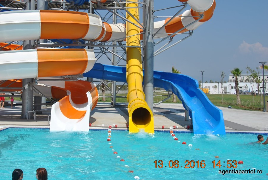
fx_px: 385
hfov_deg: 38.1
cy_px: 67
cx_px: 99
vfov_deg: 26.1
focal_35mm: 52
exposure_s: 1/400
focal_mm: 27
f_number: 10
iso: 100
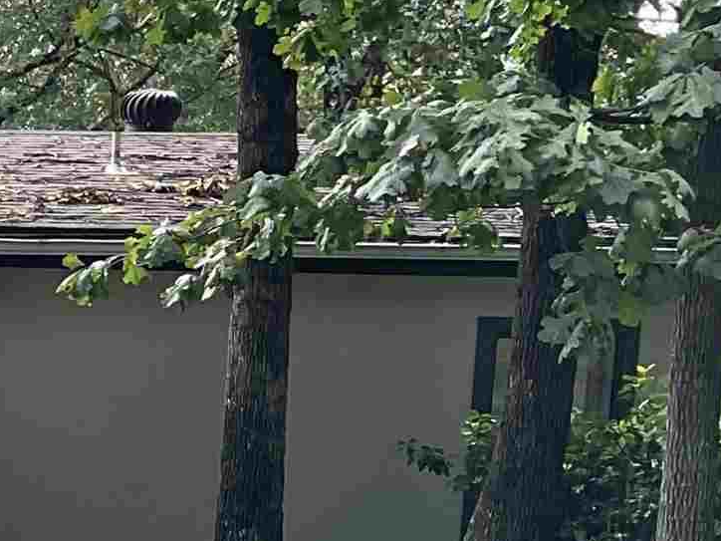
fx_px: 2562
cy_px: 603
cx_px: -720
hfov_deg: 13.7
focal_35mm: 123
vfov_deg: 11.9
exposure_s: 1/141
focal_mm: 3
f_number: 1.8
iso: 16
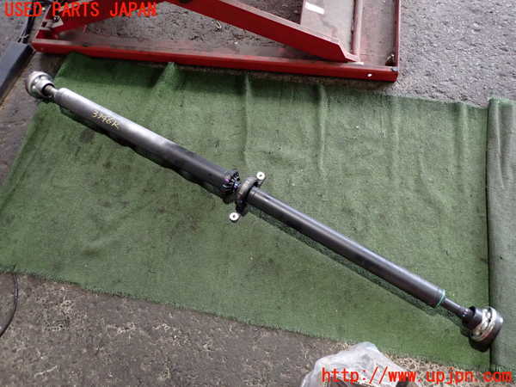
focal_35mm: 25
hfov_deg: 69.4
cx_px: 258
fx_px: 373
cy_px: 194
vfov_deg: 54.9
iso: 400
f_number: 2
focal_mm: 4.5
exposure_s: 1/30
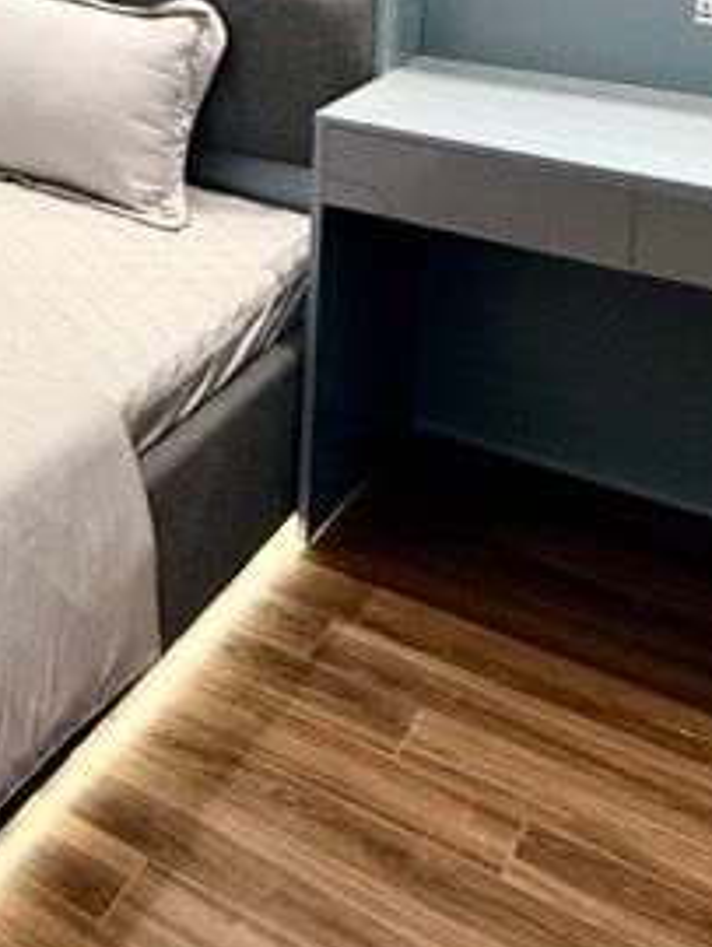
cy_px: -123
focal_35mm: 53
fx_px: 1451
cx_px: -358
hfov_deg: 22.5
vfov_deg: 31.6
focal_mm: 2.22
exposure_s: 1/100
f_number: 2.2
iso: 250
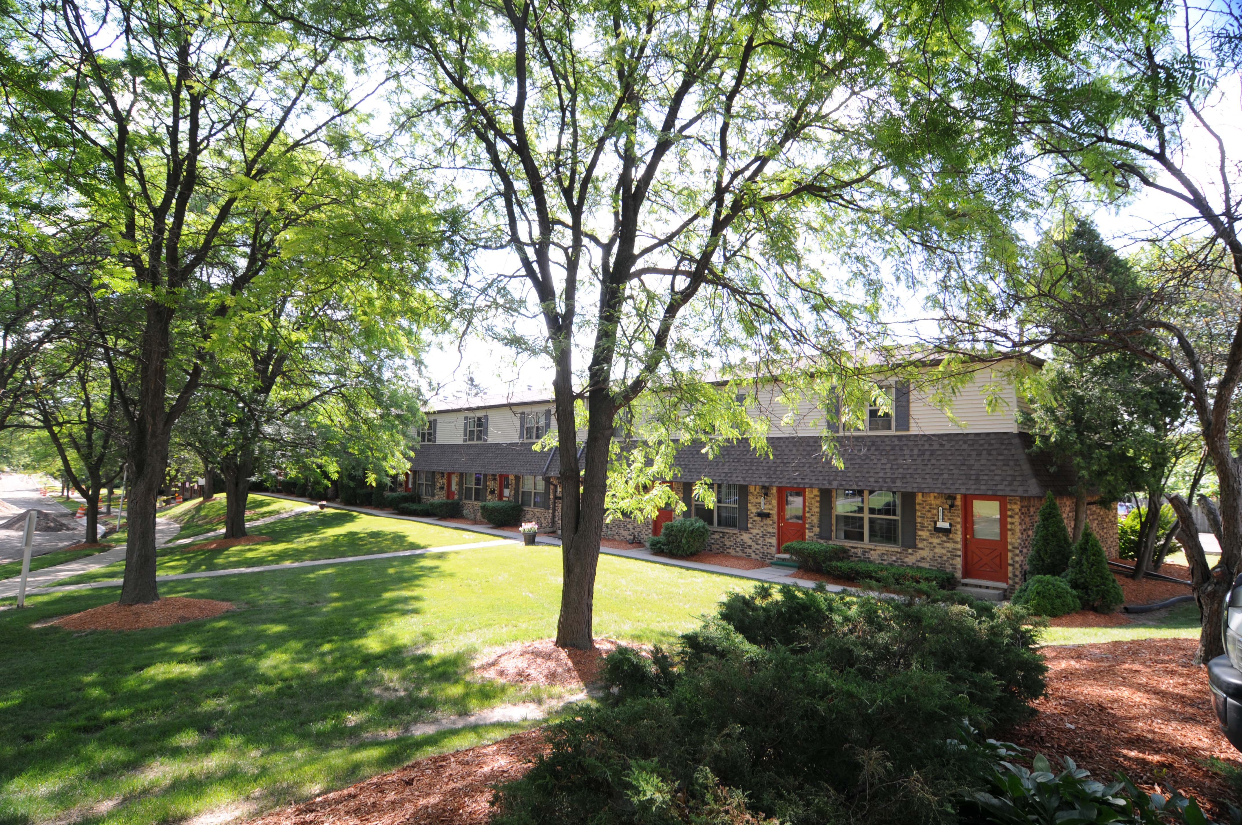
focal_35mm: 18
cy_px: 412
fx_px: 620
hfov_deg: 90.1
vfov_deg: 67.2
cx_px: 621
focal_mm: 12
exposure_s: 1/30
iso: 200
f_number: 5.6
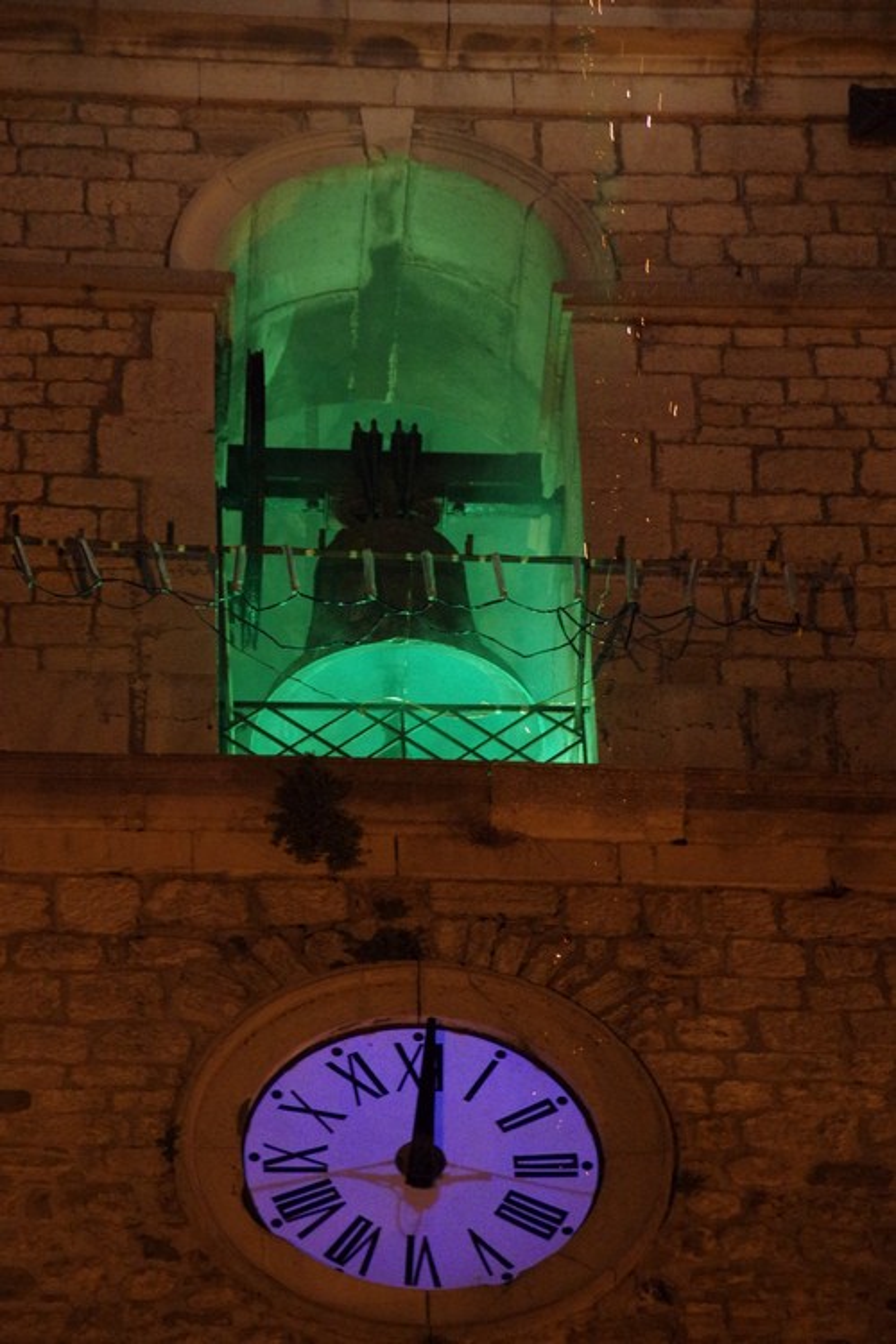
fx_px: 7167
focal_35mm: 192
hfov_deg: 7.2
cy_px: 672
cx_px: 448
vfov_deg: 10.7
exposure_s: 1/60
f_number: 6.3
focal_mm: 128
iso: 3200
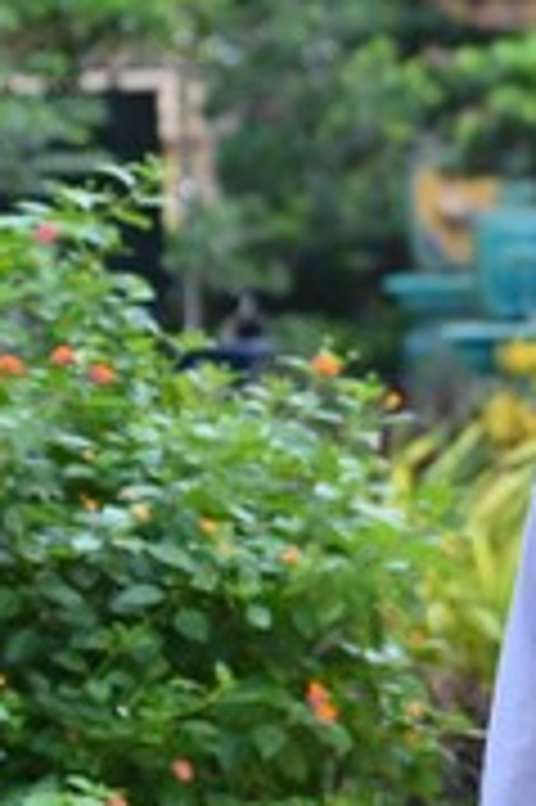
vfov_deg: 4.7
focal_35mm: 435
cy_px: 378
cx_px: 552
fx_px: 9733
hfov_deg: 3.2
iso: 125
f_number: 4
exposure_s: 1/160
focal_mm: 120
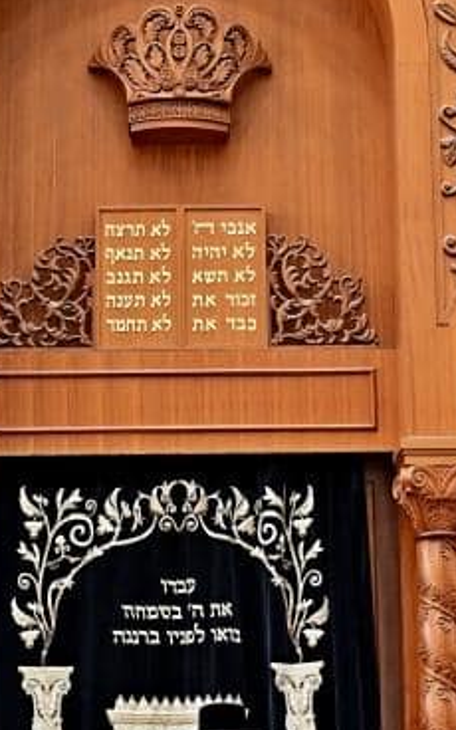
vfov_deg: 17.4
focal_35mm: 119
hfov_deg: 11.0
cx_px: 203
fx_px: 2366
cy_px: 551
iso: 1000
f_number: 4
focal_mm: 42
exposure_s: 1/320
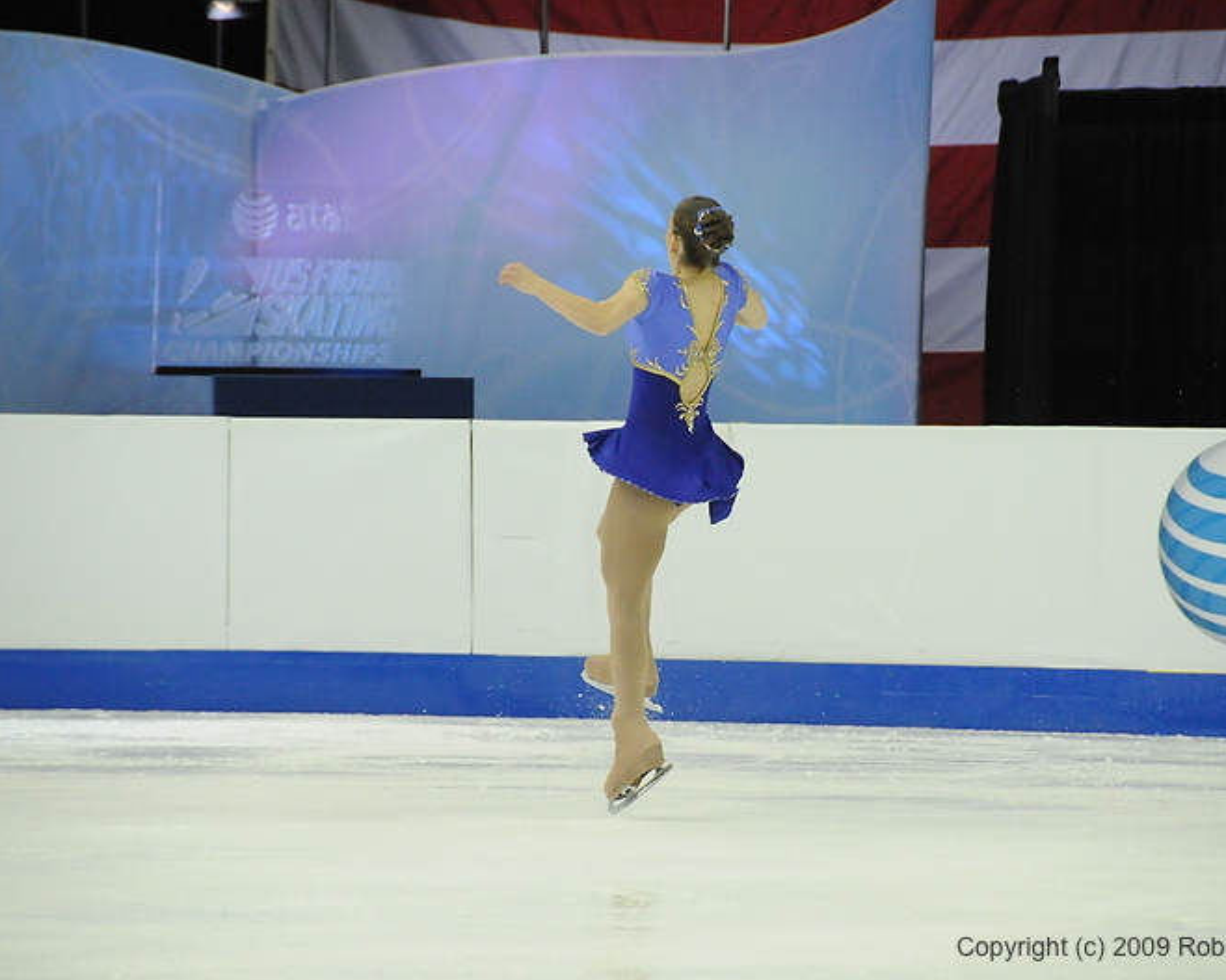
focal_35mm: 290
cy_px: 492
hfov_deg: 6.7
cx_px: 666
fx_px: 10521
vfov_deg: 5.3
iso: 3200
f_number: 5.6
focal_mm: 170
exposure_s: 1/800
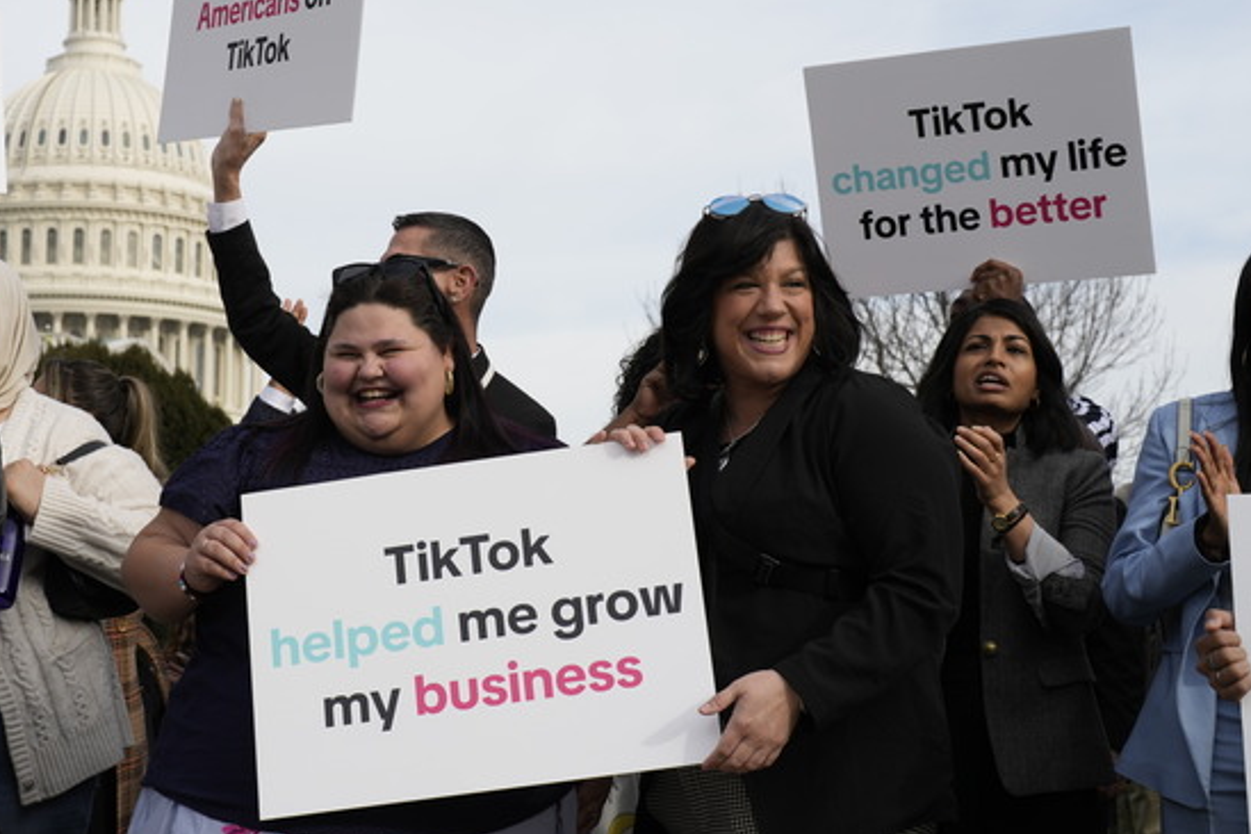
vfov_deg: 19.2
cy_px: 362
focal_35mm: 71
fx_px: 2467
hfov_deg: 28.3
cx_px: 417
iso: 400
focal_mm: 50
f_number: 7.1
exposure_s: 1/800
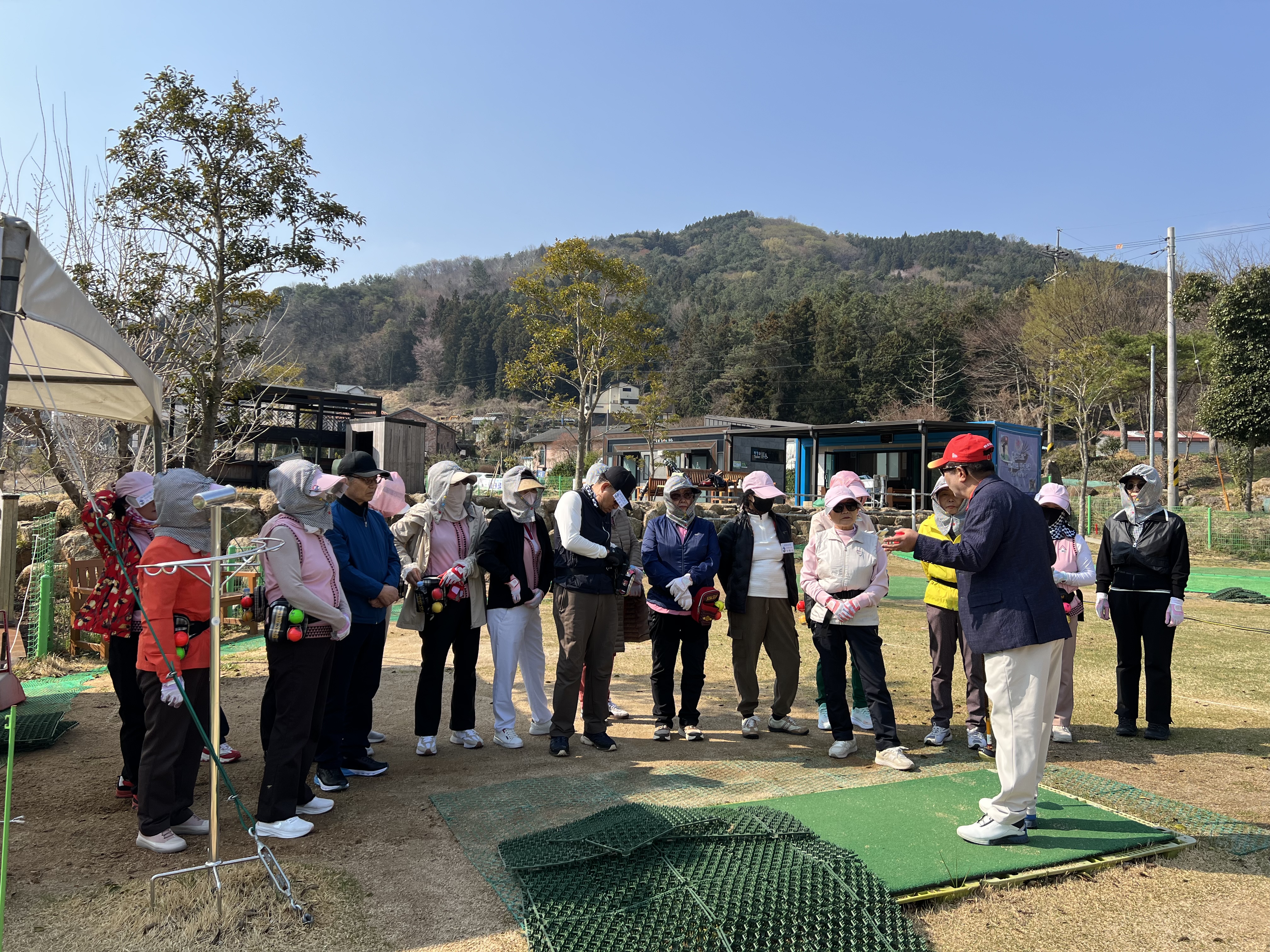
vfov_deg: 53.1
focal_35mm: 26
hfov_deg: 67.3
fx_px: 954
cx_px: 635
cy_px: 476
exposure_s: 1/2632
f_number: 1.5
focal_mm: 5.7
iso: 50
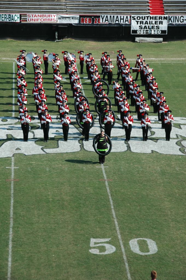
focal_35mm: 142
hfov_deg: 9.6
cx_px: 93
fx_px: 1107
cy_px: 140
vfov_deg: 14.4
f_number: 6.3
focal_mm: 95
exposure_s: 1/640
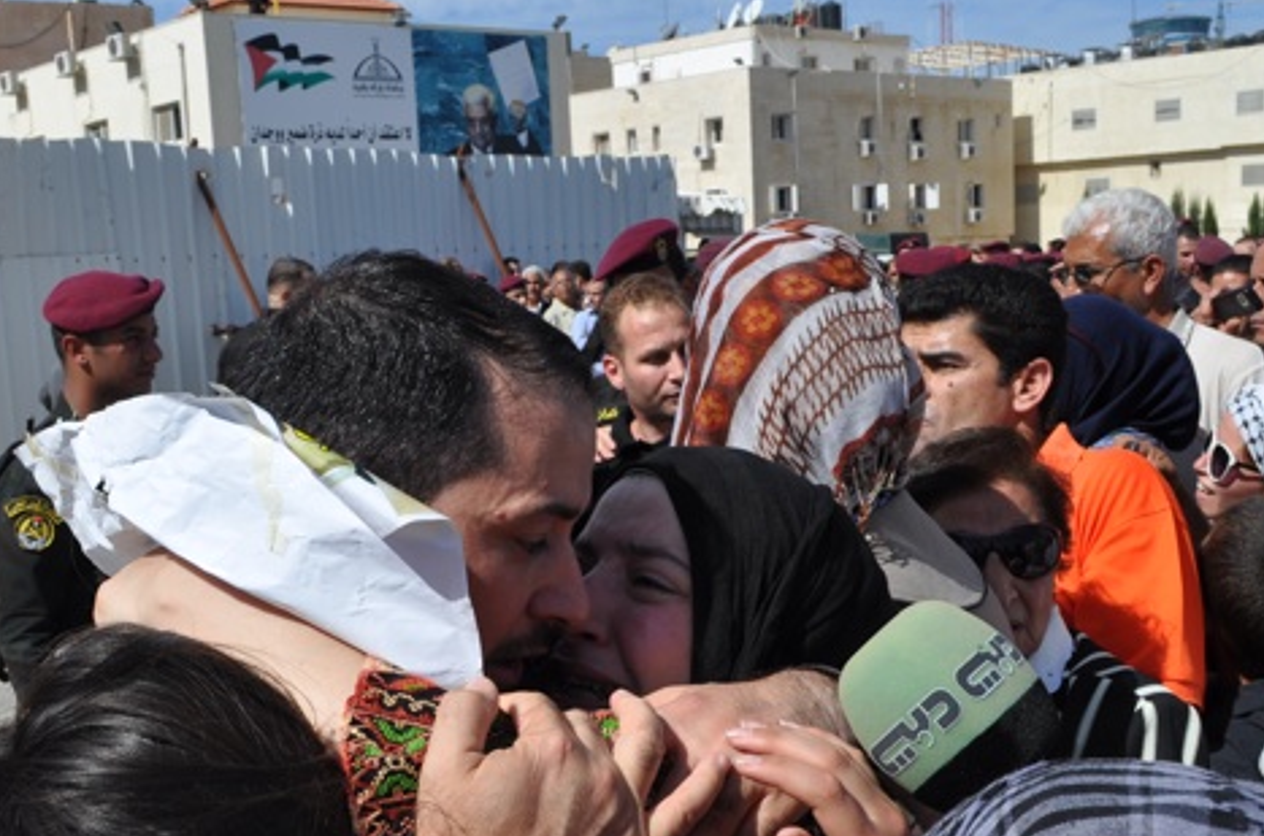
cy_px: 598
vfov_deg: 29.4
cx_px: 587
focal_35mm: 45
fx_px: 1576
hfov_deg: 43.7
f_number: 10
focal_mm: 20
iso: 200
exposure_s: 1/400
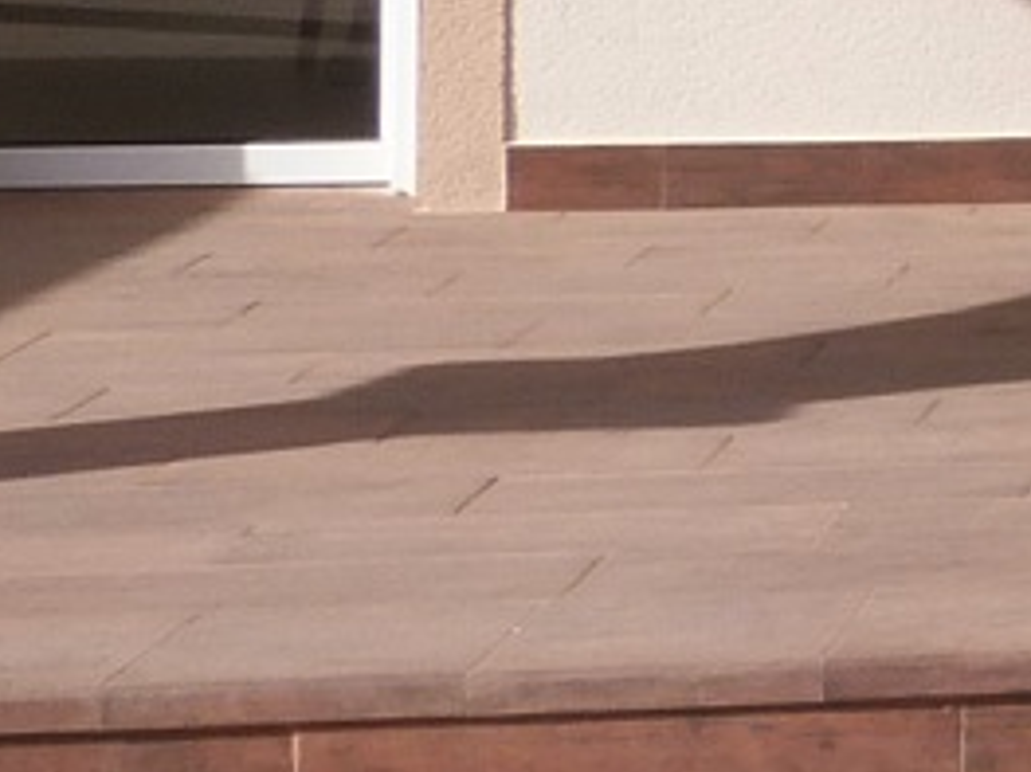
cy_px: -415
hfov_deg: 10.1
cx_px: 2944
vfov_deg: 9.5
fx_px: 4525
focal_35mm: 152
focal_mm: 4.5
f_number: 5.6
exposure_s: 1/320
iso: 100
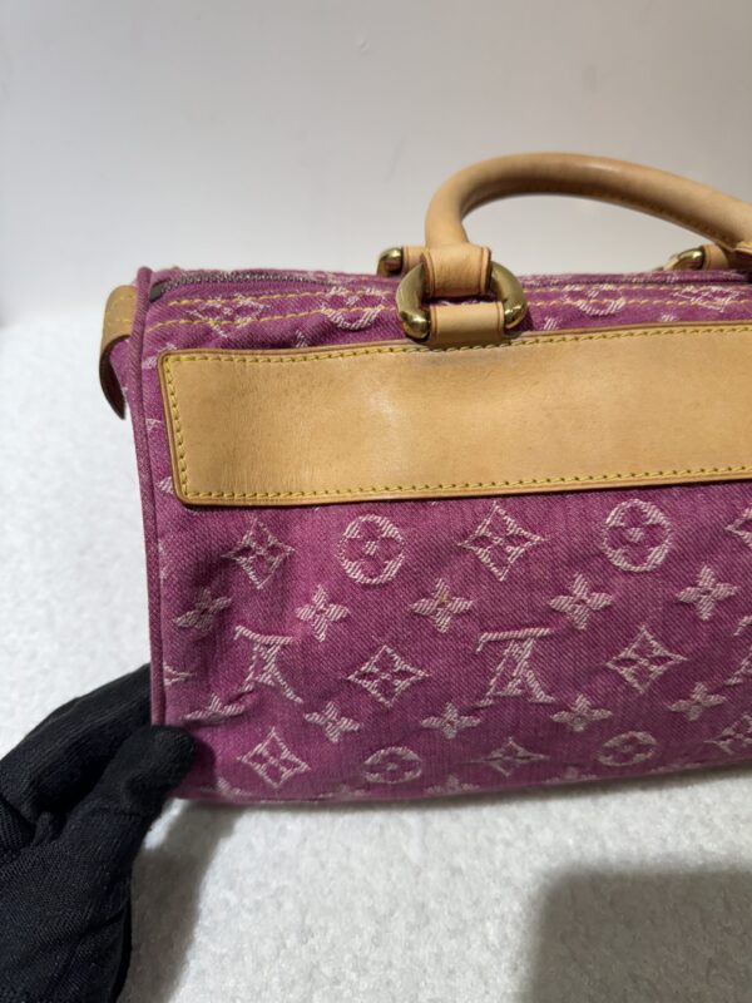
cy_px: 502
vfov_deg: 71.6
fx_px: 695
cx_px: 376
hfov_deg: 56.8
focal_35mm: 24
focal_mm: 6.76
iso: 100
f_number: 1.78
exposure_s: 1/120
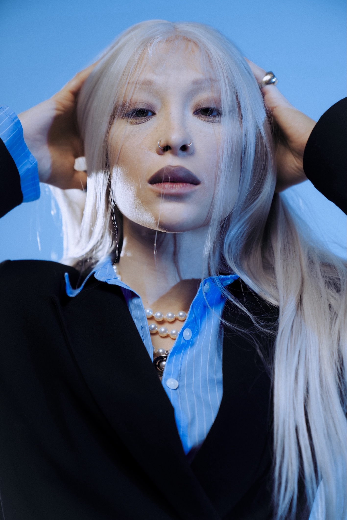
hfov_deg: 19.5
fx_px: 1012
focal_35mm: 70
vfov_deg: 28.8
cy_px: 260
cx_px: 174
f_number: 2.8
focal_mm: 70
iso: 800
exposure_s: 1/160
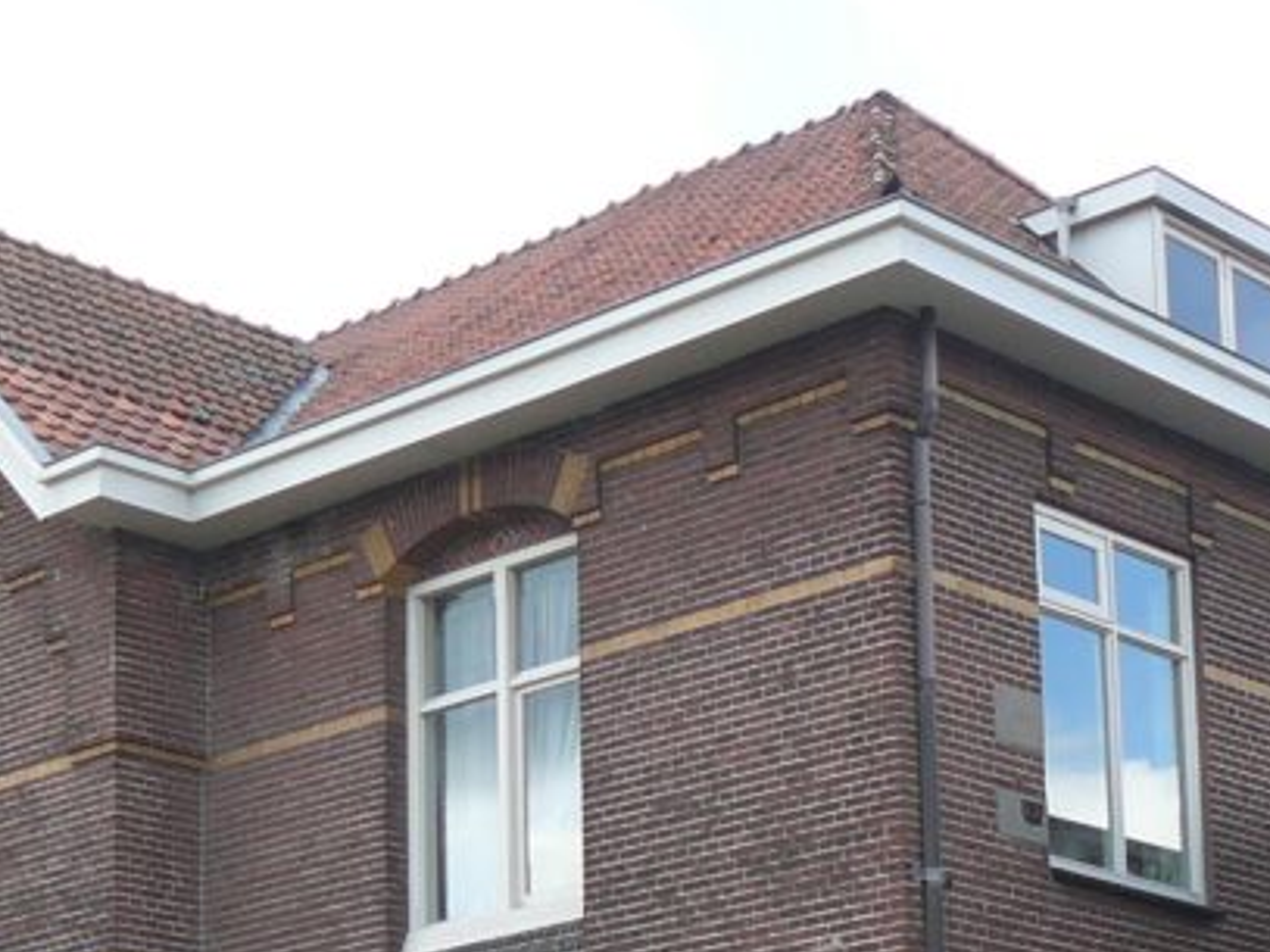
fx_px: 3228
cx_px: 646
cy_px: 1180
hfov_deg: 22.3
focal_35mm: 88
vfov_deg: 16.0
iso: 80
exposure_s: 1/320
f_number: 2.8
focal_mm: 5.2
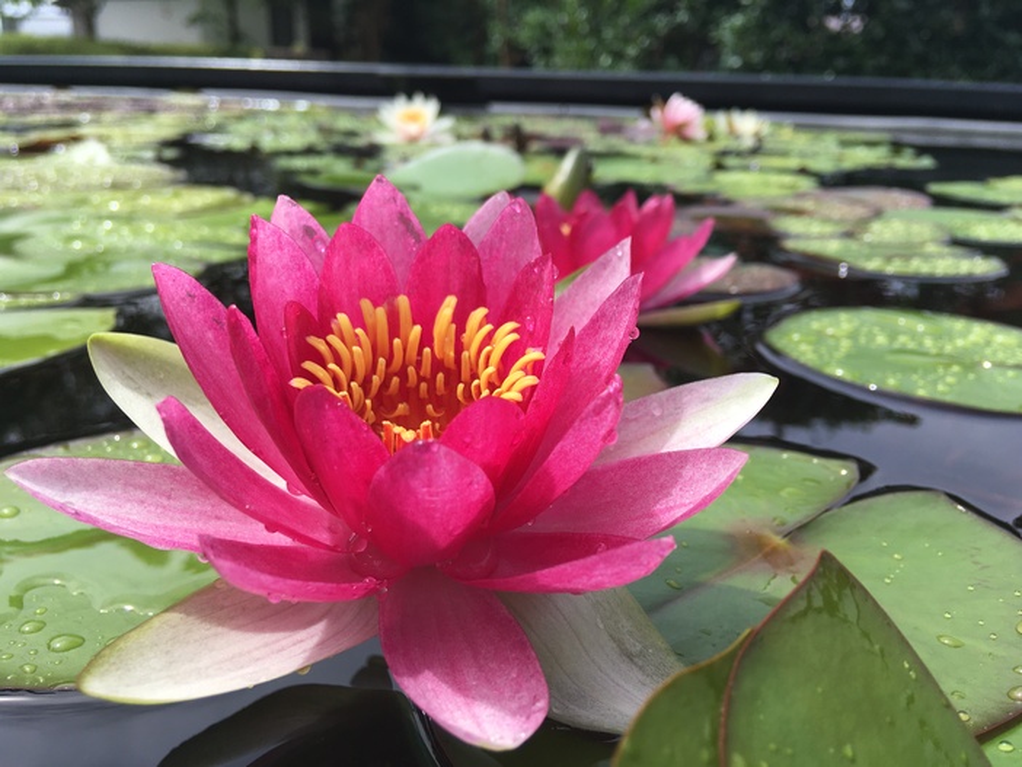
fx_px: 856
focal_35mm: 29
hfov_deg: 61.6
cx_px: 511
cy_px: 384
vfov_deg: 48.3
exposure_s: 1/1026
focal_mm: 4.15
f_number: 2.2
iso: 25
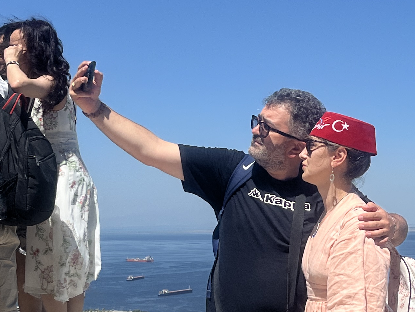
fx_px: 983
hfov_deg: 23.5
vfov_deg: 17.9
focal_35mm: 82
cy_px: 229
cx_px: 324
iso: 50
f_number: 1.6
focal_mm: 5.1
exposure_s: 1/4651
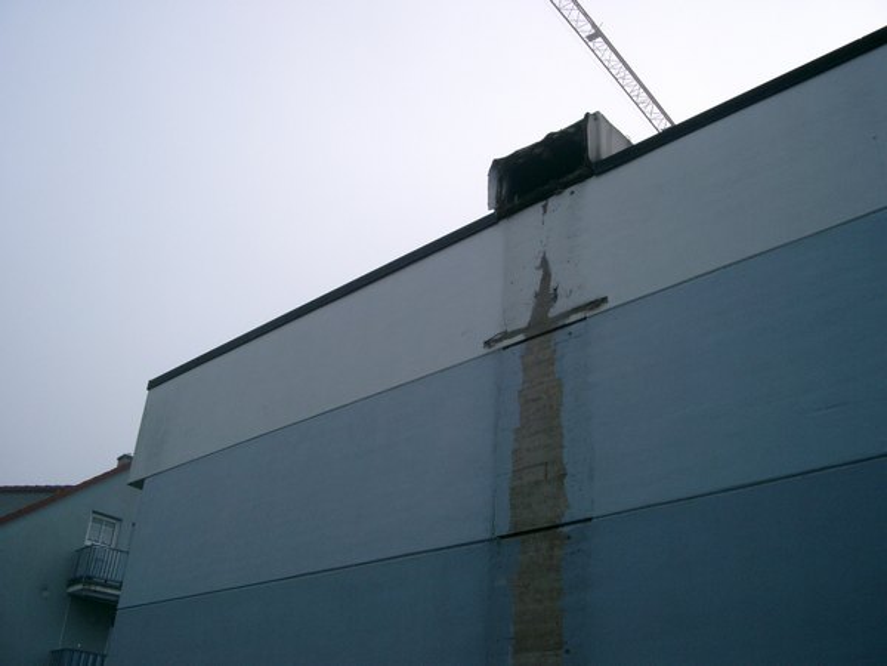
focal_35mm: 37
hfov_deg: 50.1
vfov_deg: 38.7
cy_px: 333
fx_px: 948
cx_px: 444
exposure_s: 1/400
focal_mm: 7.6
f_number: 5
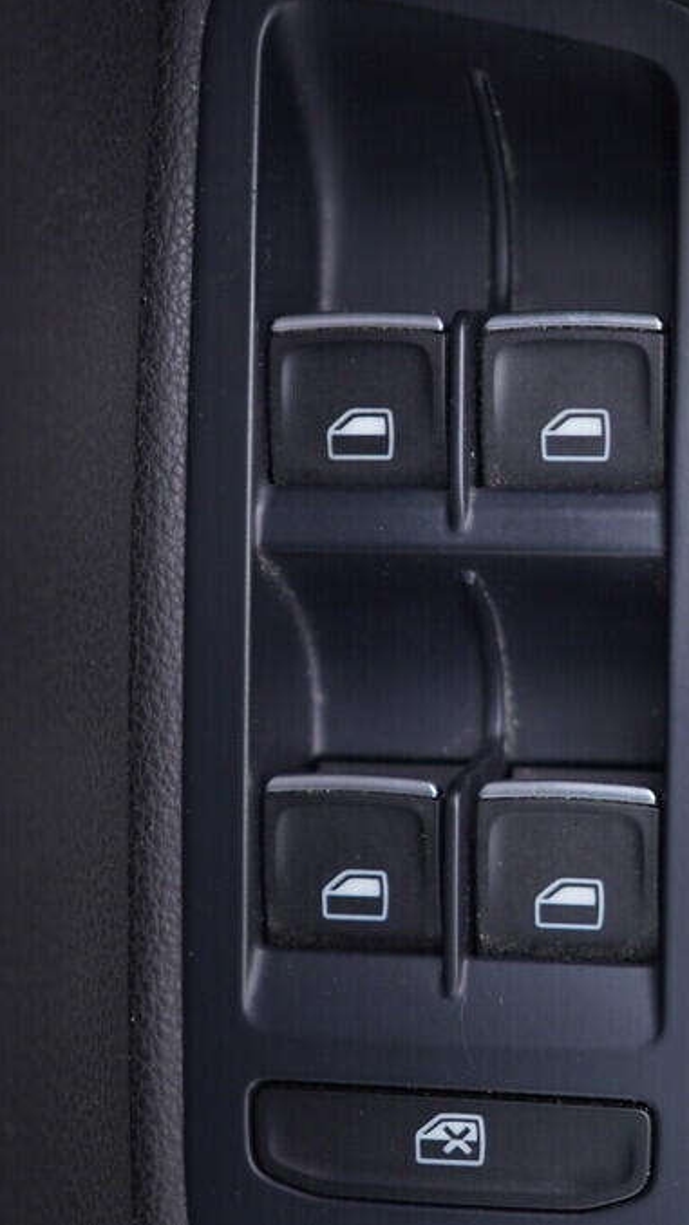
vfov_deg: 36.6
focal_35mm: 57
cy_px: 612
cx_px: 707
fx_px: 1853
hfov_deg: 20.3
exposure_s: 1/40
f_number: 2.8
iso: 320
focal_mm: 24
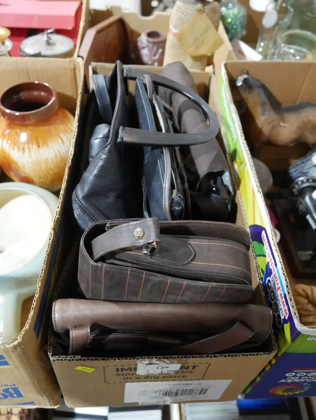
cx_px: 158
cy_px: 210
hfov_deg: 44.2
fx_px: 389
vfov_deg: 56.8
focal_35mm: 32
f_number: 3.6
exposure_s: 1/60
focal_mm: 16
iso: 2500
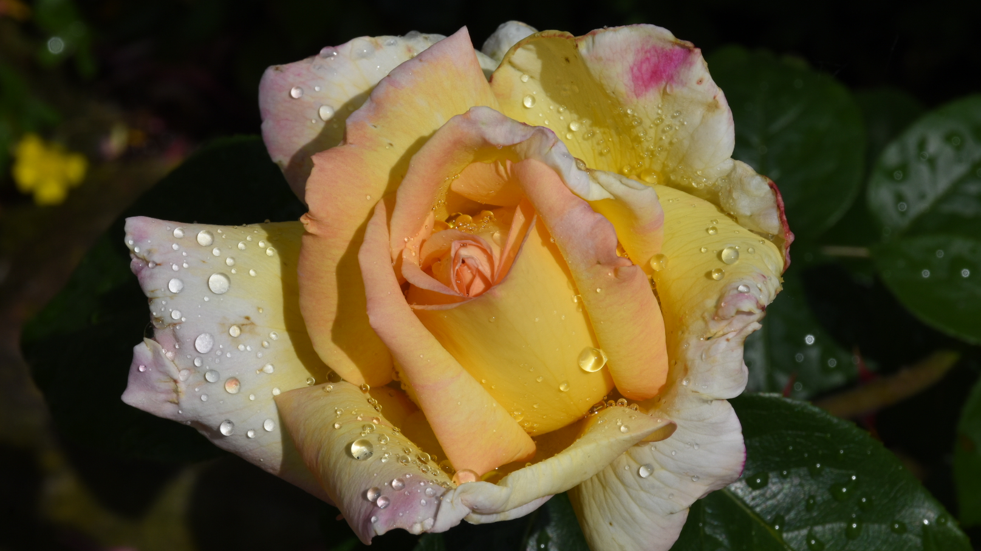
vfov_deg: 7.3
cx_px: 491
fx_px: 4305
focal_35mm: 166
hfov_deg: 13.0
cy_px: 255
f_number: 22
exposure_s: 1/320
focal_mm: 105
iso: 200
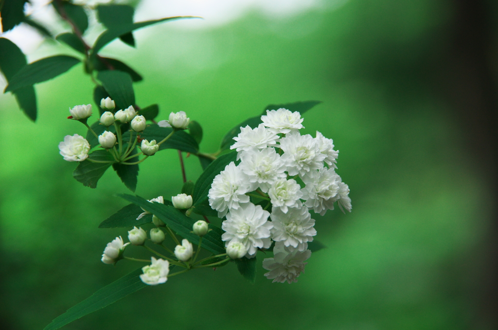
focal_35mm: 202
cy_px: 165
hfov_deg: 10.2
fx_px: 2788
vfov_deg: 6.8
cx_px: 249
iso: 800
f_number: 5.6
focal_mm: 135
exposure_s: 1/200
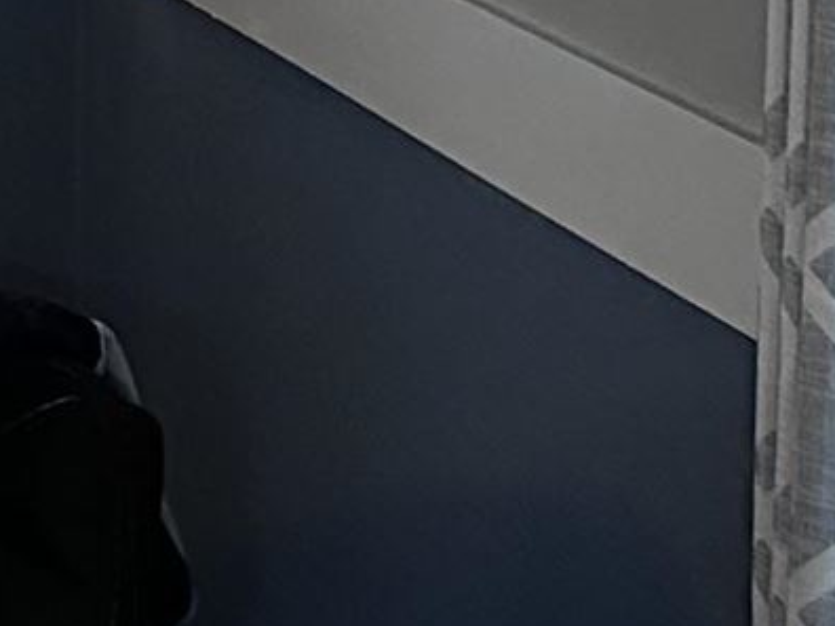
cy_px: -426
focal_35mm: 186
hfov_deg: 8.9
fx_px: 4487
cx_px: -1590
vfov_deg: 7.8
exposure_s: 1/60
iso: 800
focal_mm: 6.86
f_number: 1.78
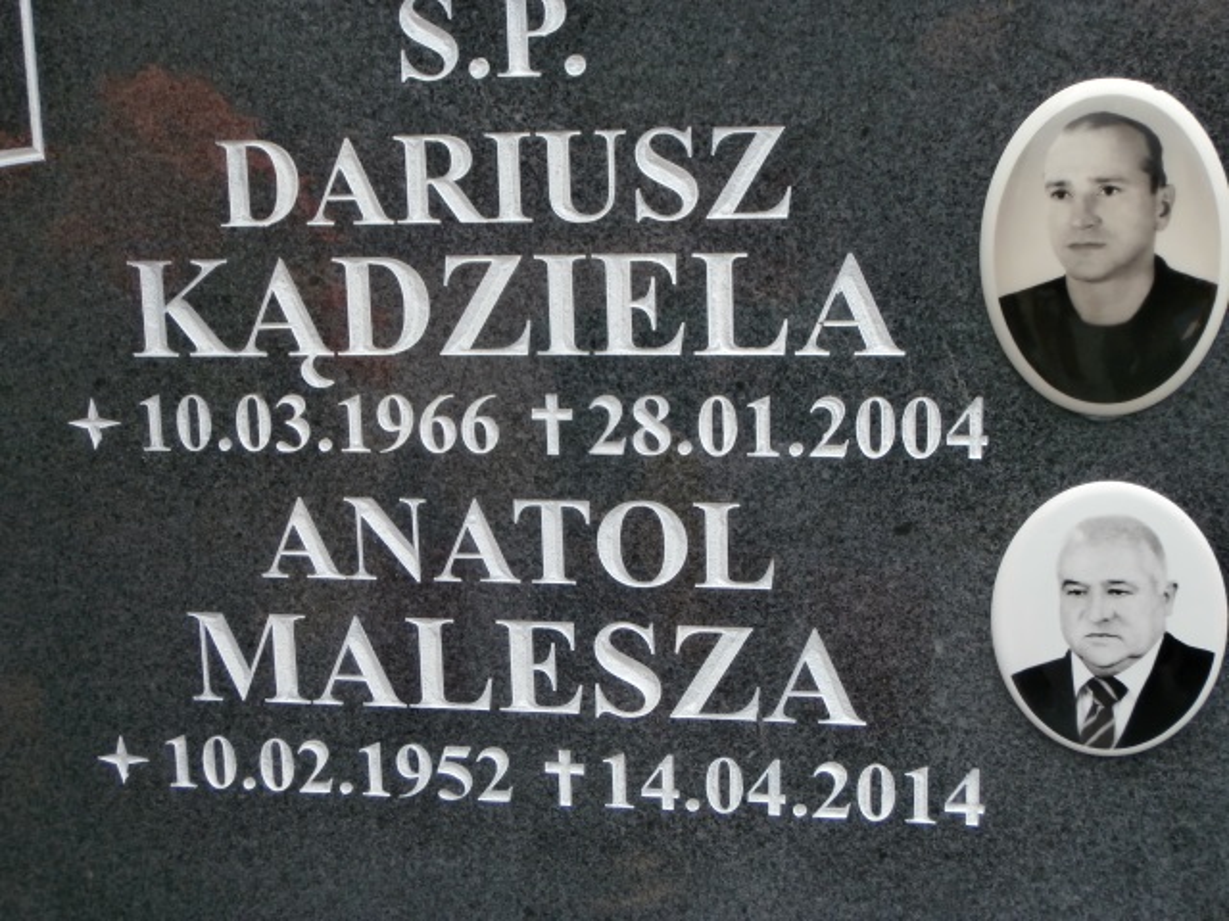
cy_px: 460
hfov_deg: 33.8
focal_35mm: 57
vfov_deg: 25.7
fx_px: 2024
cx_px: 614
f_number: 4.5
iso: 100
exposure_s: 1/250
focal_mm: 10.11
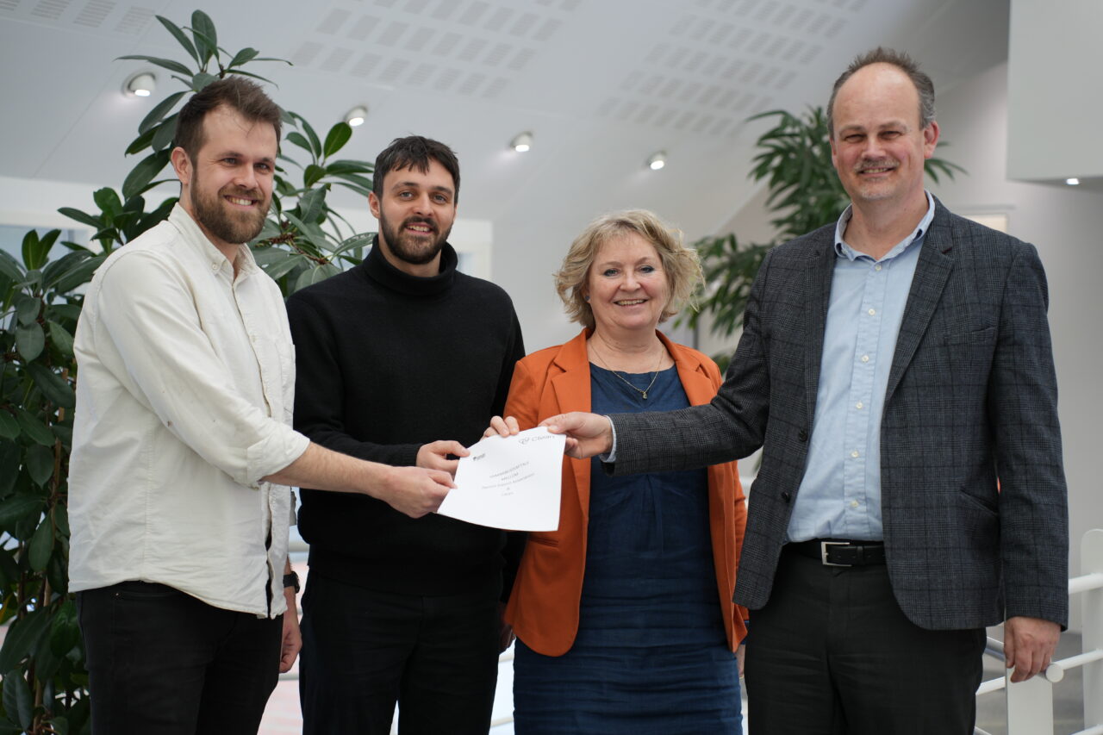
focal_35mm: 72
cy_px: 368
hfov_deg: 28.1
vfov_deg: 18.9
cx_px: 552
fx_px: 2206
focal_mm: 72
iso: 200
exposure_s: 1/80
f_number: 2.8
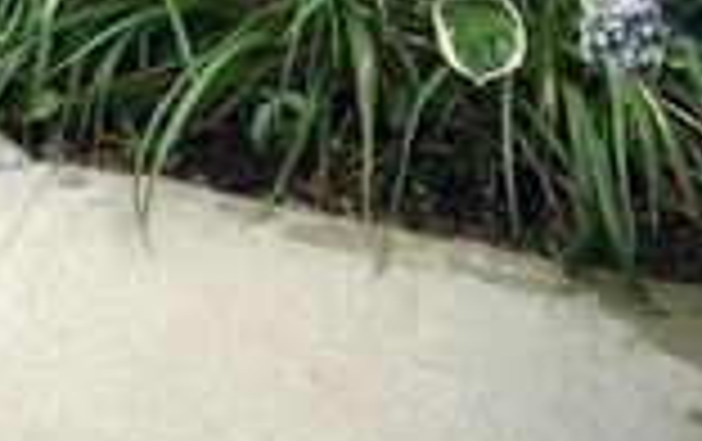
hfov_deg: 15.0
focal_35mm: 131
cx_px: -292
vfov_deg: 8.4
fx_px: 2510
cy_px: -880
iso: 32
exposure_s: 1/246
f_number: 2.2
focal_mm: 4.15
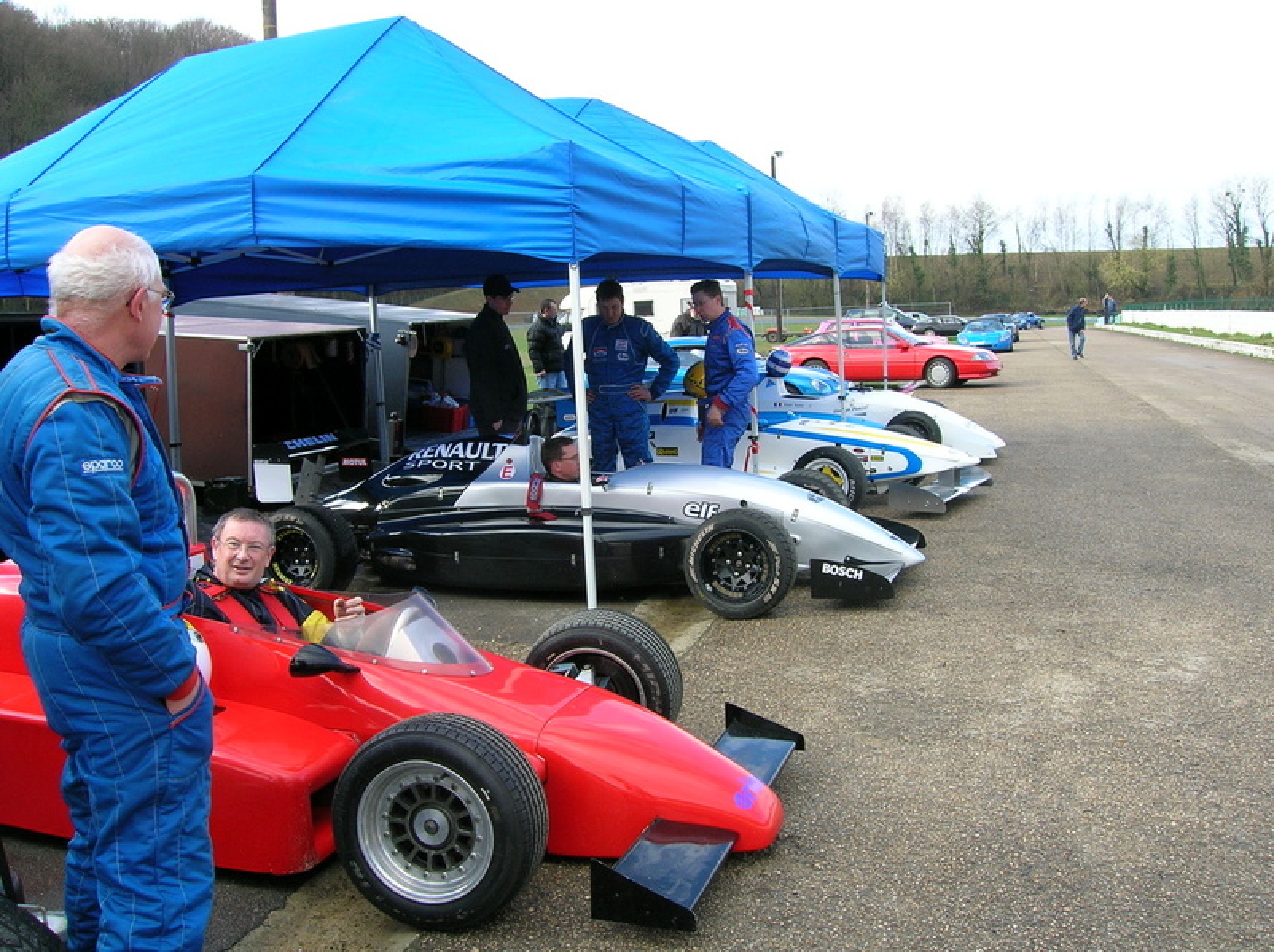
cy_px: 476
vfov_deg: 41.7
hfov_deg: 54.0
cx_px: 637
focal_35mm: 34
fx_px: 1250
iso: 50
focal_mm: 5.7
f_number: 4.9
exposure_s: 1/77.3
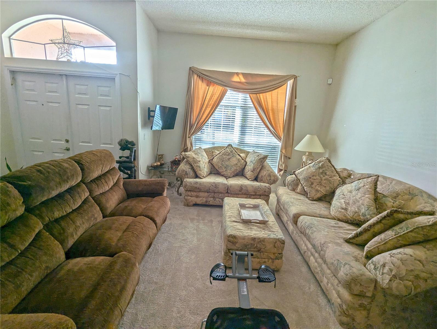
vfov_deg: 78.2
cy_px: 164
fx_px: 202
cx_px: 218
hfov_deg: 94.4
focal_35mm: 16
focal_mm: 2.35
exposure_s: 1/226
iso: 44
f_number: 2.2
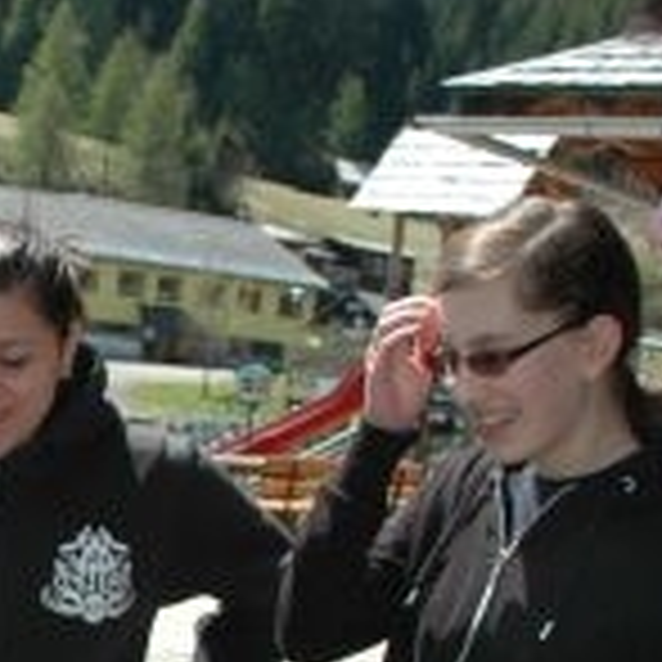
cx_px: -113
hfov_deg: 19.1
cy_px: 743
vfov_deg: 19.3
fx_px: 1861
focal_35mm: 86
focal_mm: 18
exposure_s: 1/500
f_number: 5.6
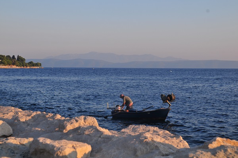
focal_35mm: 75
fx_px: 495
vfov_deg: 18.1
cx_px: 119
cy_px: 79
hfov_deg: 27.0
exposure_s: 1/250
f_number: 8
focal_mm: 50
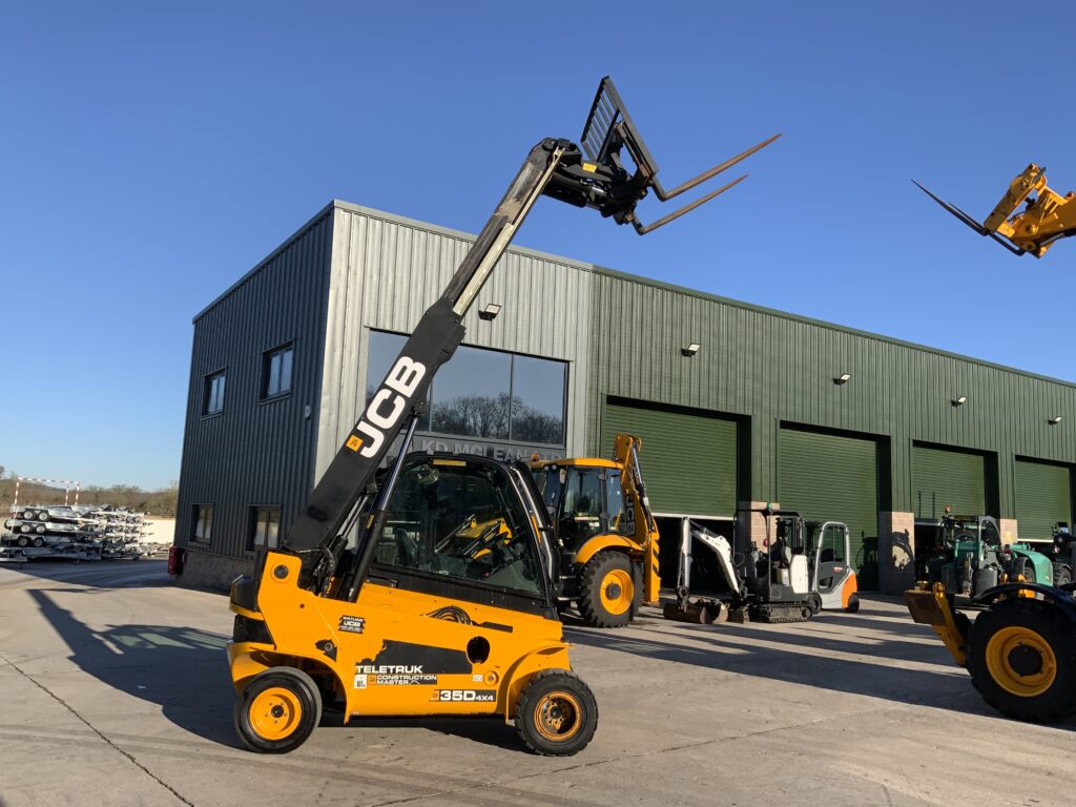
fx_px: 901
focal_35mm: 29
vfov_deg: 48.2
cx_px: 538
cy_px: 404
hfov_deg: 61.7
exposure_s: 1/1730
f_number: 1.8
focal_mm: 3
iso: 16
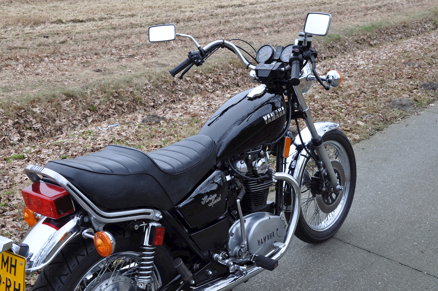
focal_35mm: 42
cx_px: 219
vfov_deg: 31.8
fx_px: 510
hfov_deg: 46.5
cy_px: 146
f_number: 9
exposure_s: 1/80
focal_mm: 28
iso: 200
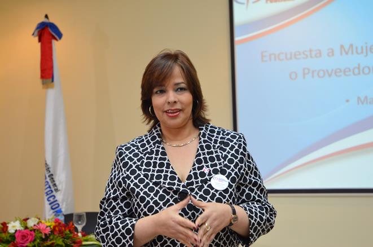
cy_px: 124
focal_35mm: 52
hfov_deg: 37.9
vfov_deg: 25.6
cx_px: 186
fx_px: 543
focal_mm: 35
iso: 800
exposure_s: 1/60
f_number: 4
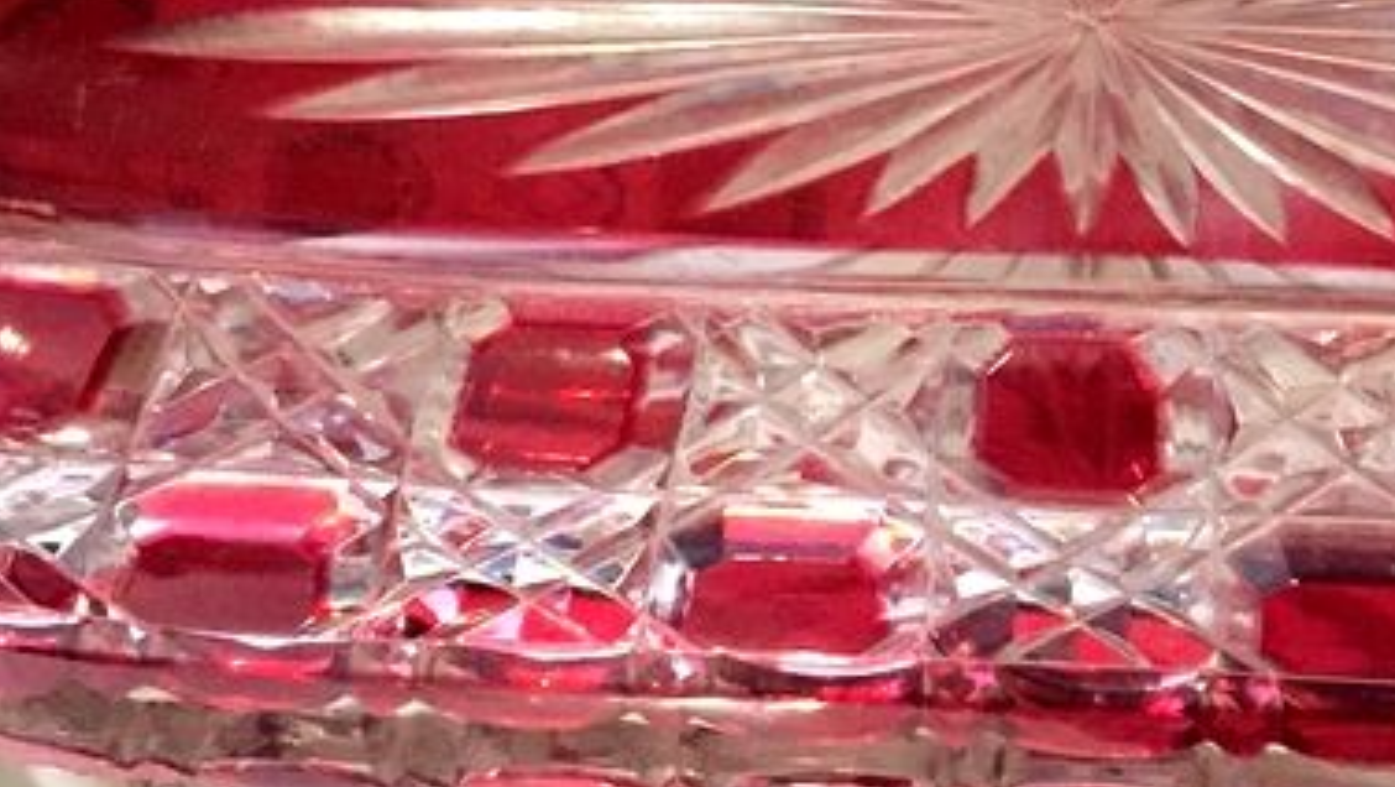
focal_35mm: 84
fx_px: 3109
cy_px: 59
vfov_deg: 14.3
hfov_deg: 24.9
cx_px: 1080
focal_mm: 4.15
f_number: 2.2
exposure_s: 1/17
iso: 250
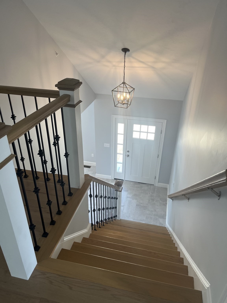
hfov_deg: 53.1
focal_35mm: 26
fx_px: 227
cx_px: 114
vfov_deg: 67.3
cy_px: 152
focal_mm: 5.1
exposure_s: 1/120
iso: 80
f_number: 1.6
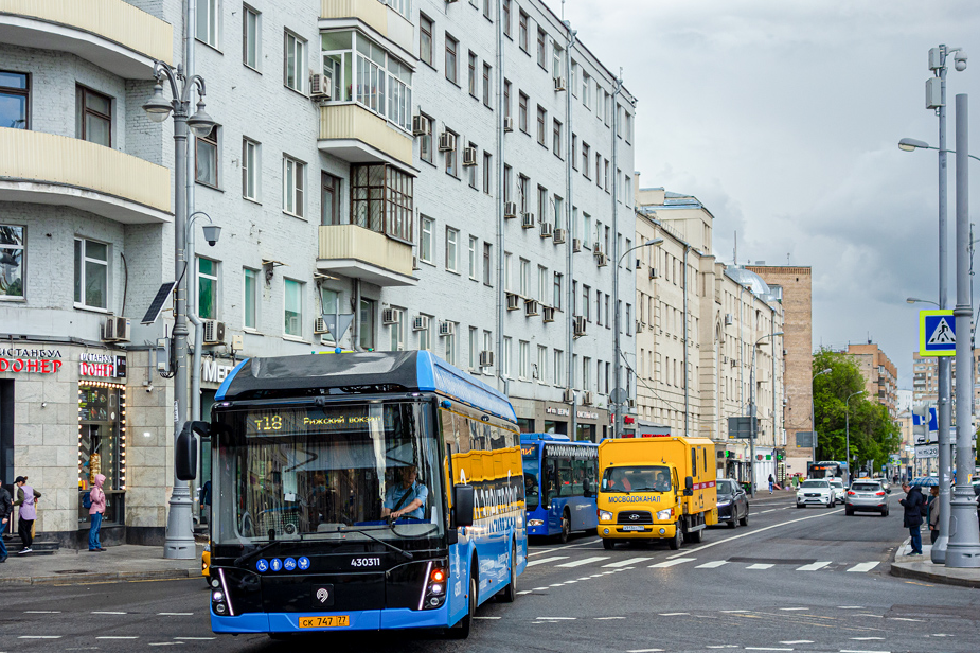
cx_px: 385
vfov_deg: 22.2
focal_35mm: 61
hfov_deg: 32.8
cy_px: 346
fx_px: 1660
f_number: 3.5
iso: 125
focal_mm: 17.4
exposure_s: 1/500
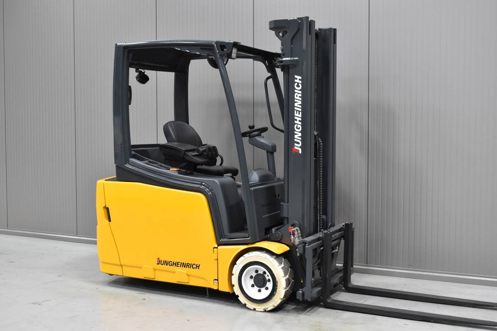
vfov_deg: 30.8
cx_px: 248
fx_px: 600
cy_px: 166
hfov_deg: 45.0
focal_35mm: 44
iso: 1600
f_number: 5.6
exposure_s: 1/40
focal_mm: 29
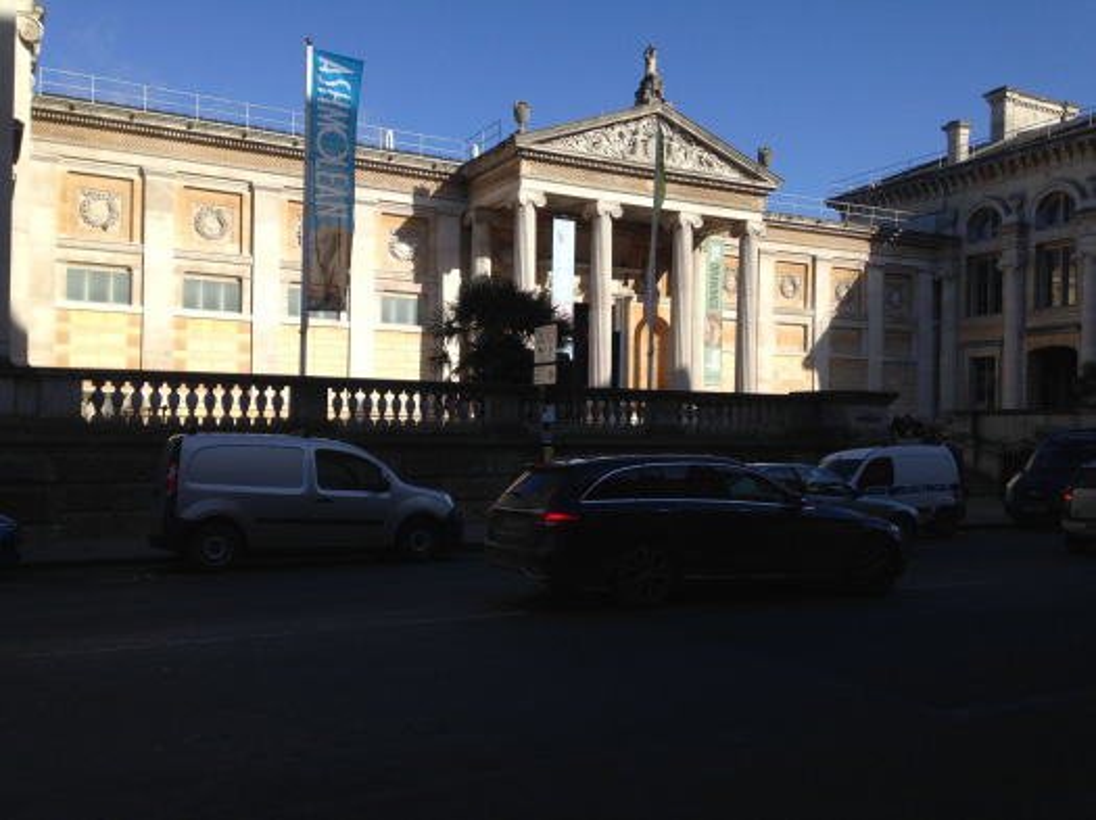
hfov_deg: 55.4
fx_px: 1044
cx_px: 548
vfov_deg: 42.9
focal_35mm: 33
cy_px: 410
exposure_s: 1/1427
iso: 50
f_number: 2.4
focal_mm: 4.12
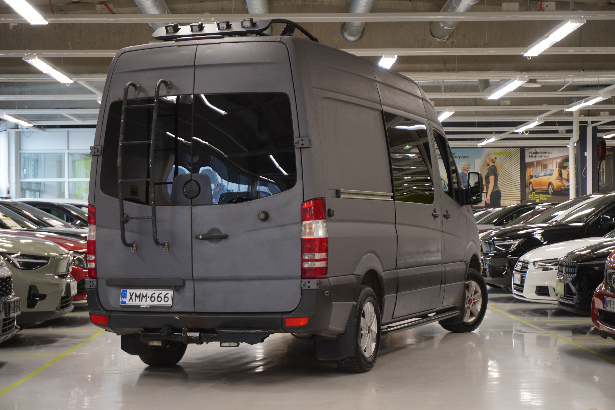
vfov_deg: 18.5
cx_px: 308
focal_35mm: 74
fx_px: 1256
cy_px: 205
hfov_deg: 27.5
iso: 100
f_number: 5.6
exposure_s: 1/6
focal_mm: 49
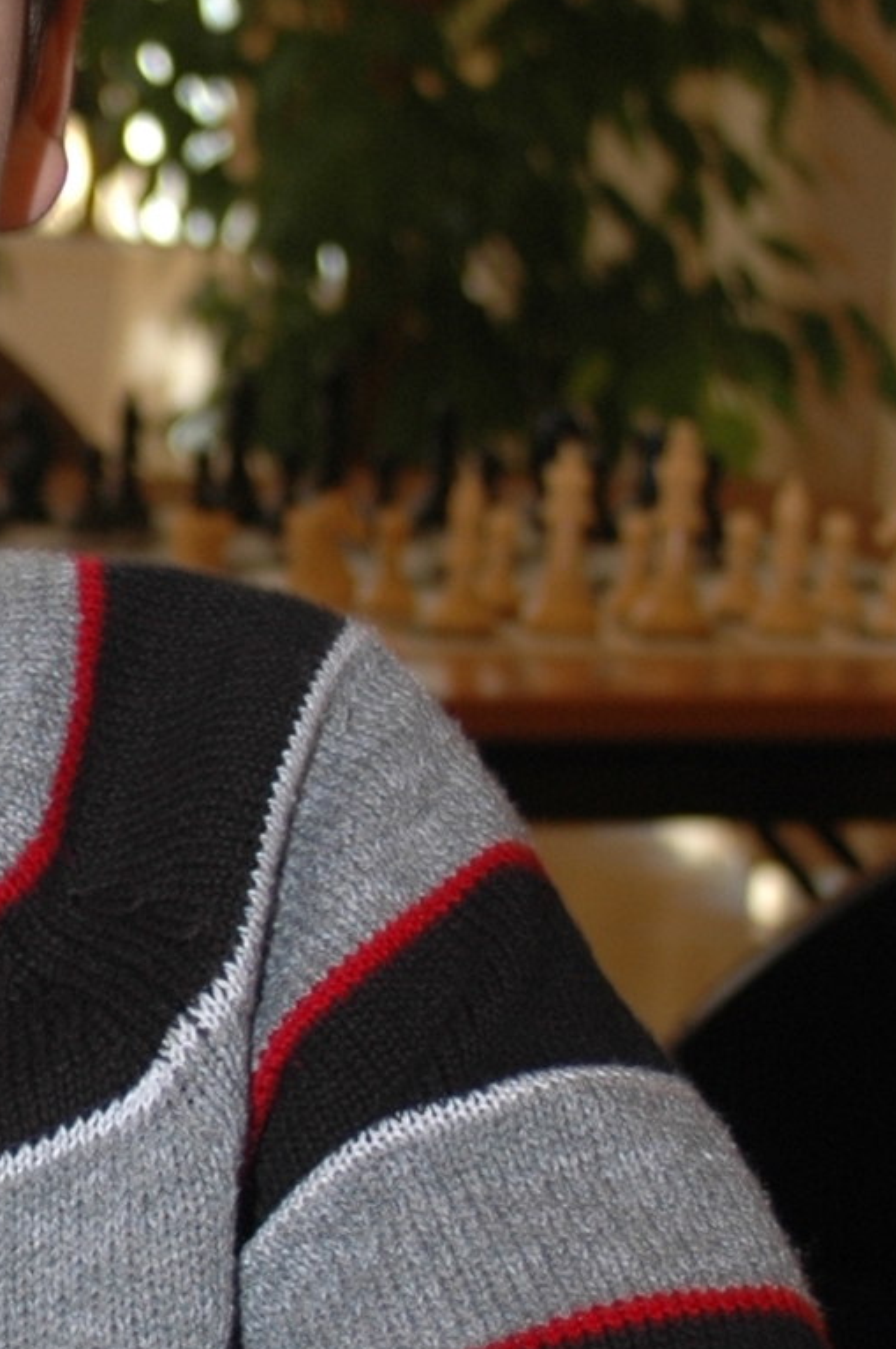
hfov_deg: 6.8
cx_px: -488
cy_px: 1027
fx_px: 7408
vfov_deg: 10.4
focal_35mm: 198
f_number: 5.3
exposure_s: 1/60
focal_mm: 42
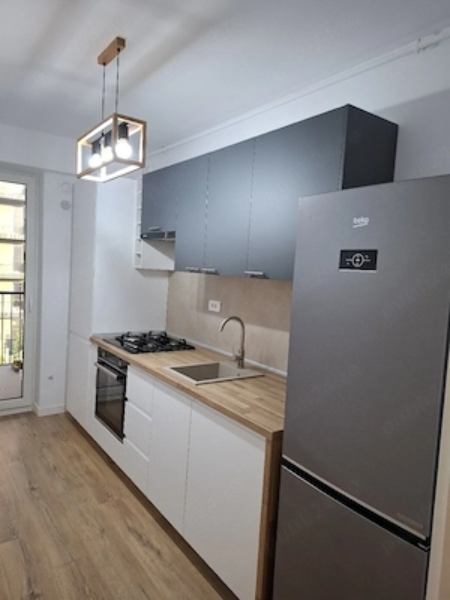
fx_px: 399
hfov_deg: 58.9
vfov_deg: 73.9
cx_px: 225
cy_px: 300
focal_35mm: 23
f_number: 1.8
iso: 250
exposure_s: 1/100
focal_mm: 5.54
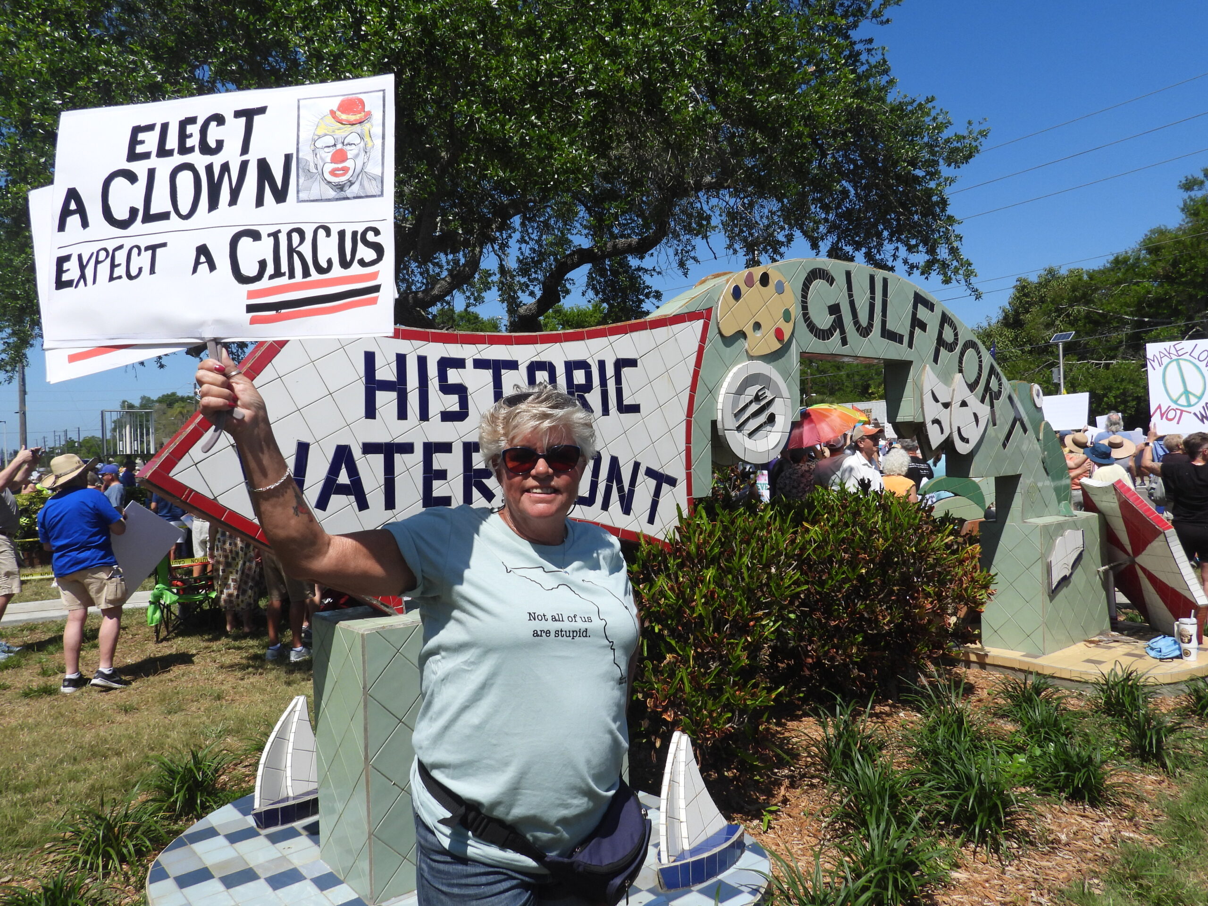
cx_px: 604
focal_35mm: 24
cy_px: 453
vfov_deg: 56.8
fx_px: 838
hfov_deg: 71.6
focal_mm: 4.3
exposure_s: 1/2000
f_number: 3.2
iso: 100
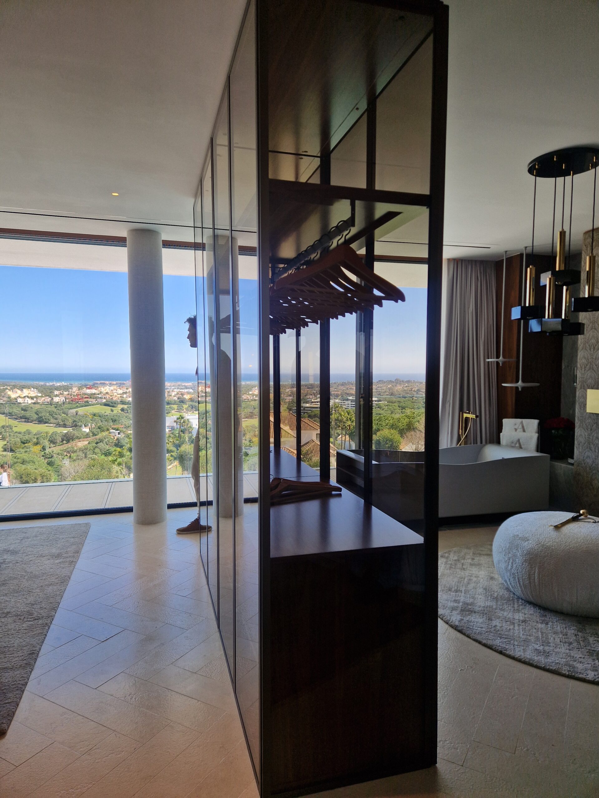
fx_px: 531
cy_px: 399
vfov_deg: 73.9
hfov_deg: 58.9
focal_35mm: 23
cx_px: 300
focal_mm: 5.4
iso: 50
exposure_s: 1/306
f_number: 1.8
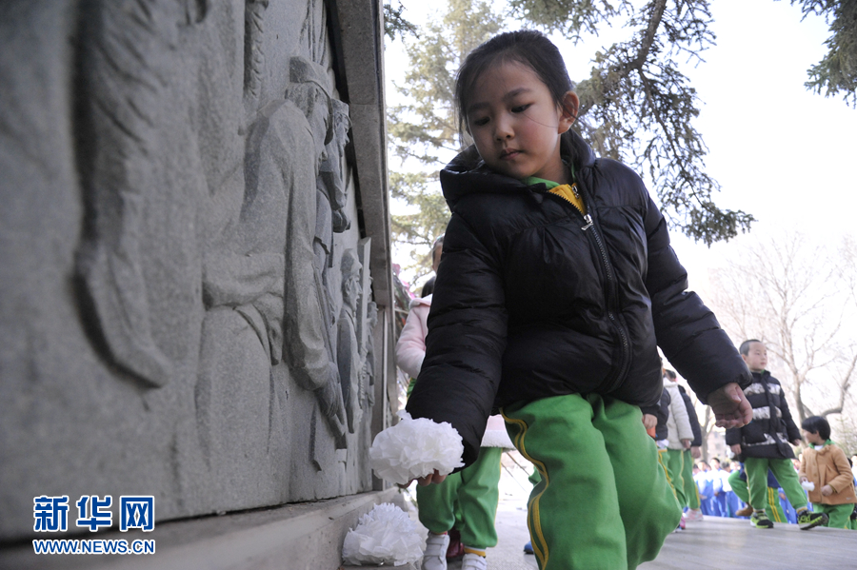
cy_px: 285
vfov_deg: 53.1
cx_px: 428
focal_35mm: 24
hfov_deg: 73.8
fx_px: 571
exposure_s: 1/1250
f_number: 5.6
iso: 3200
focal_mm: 24
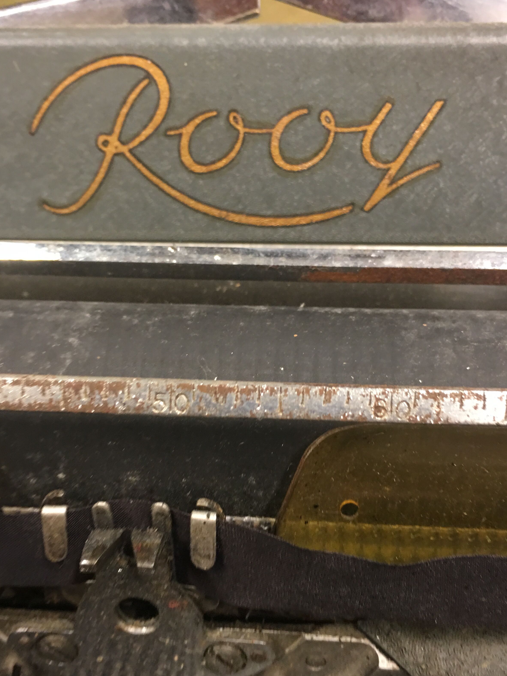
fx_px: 723
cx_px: 262
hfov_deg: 38.7
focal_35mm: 37
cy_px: 377
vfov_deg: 50.0
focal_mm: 4.15
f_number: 2.2
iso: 64
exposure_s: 1/17
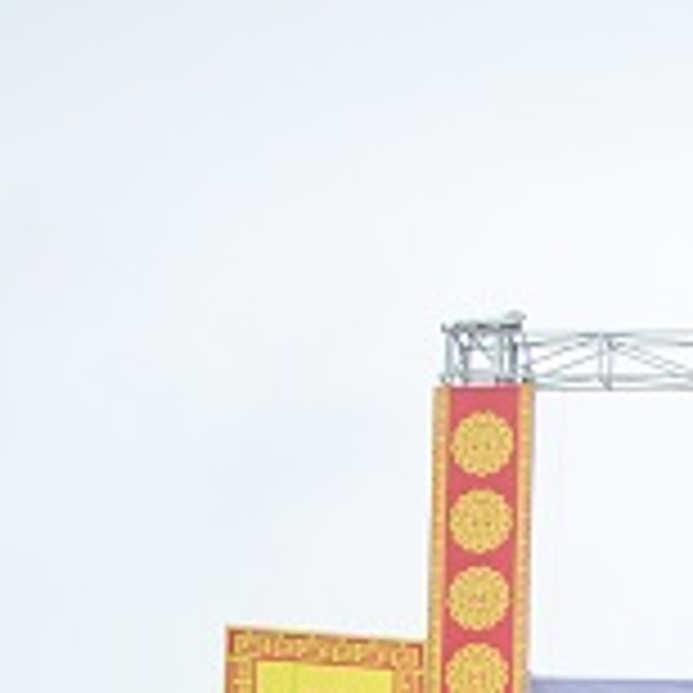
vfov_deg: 10.8
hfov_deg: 10.4
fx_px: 3601
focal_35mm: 159
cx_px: 1215
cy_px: 848
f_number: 4.2
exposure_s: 1/100
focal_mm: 30
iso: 100
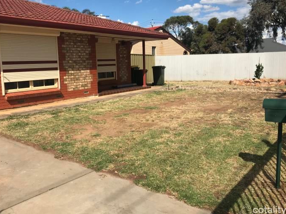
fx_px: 273
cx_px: 129
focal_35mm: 33
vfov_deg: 42.9
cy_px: 99
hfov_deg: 55.3
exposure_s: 1/3690
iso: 20
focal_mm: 3.99
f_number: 1.8
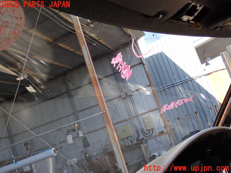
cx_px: 116
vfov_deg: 32.9
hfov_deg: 42.9
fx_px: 294
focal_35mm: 44
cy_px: 86
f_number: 4
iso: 100
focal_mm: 7.84
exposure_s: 1/125
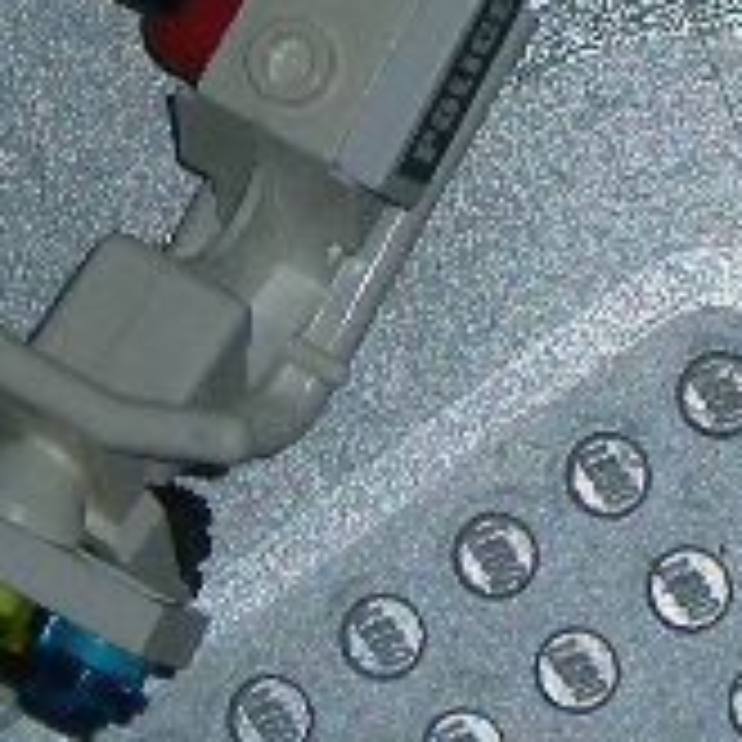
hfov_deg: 2.8
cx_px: 216
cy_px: -157
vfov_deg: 2.8
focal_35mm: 627
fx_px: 15205
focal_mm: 18.9
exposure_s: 1/120
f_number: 5.9
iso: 50
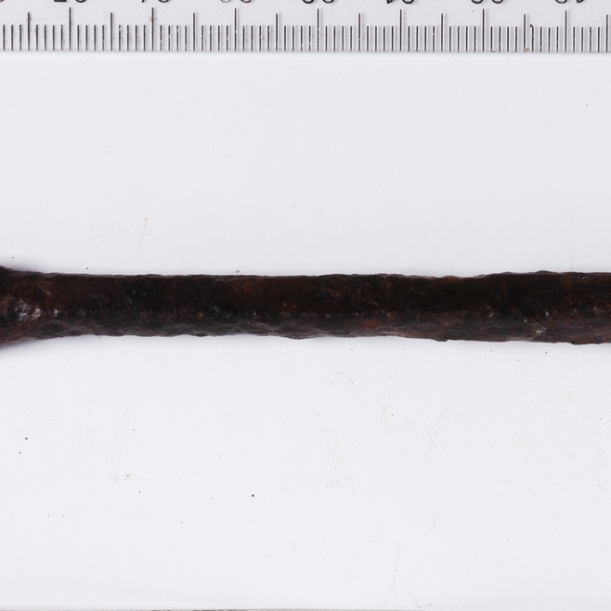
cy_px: 326
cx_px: 338
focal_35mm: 128
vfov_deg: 13.7
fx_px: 2552
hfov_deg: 13.7
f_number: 32
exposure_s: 1/100
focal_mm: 55
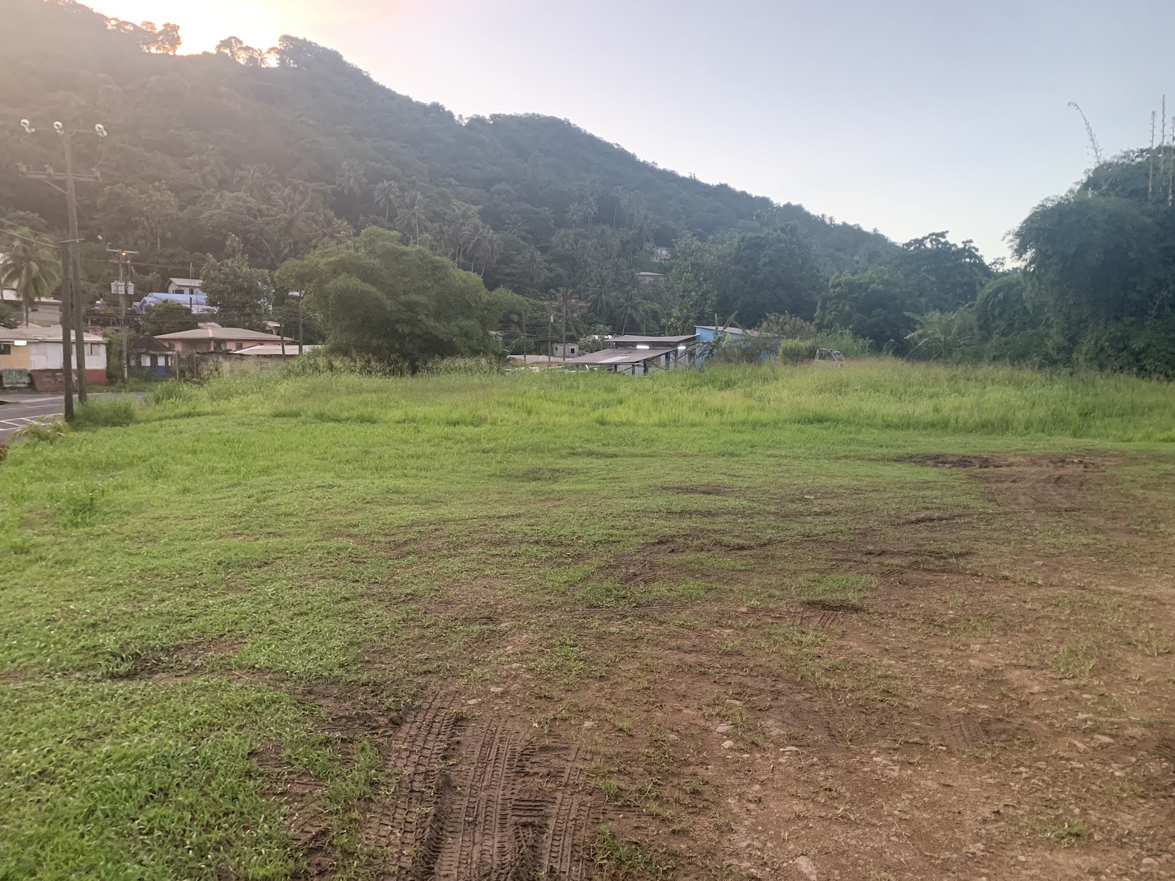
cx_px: 588
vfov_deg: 53.1
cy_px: 440
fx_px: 883
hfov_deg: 67.3
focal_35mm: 26
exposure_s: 1/60
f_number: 1.8
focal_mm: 4.25
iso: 320
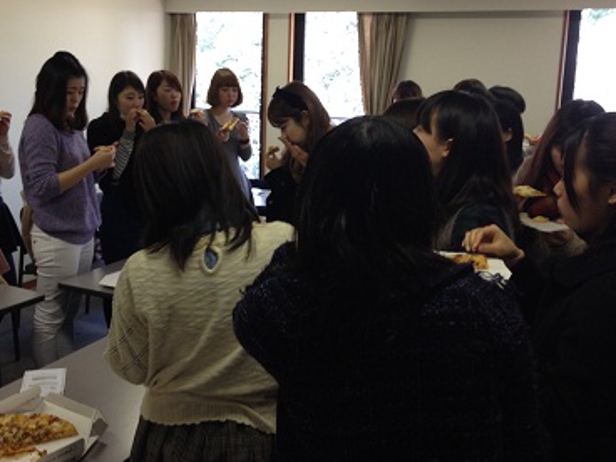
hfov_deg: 42.9
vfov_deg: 32.8
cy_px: 199
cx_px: 271
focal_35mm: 44
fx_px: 783
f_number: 2.4
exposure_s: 1/24
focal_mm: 4.12
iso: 64
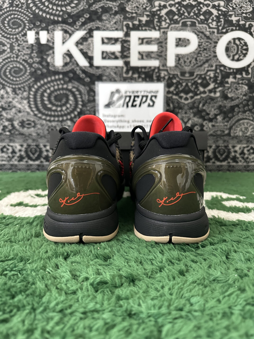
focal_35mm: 24
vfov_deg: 71.6
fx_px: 235
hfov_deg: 56.8
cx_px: 127
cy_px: 170
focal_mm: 6.86
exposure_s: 1/50
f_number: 1.78
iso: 640
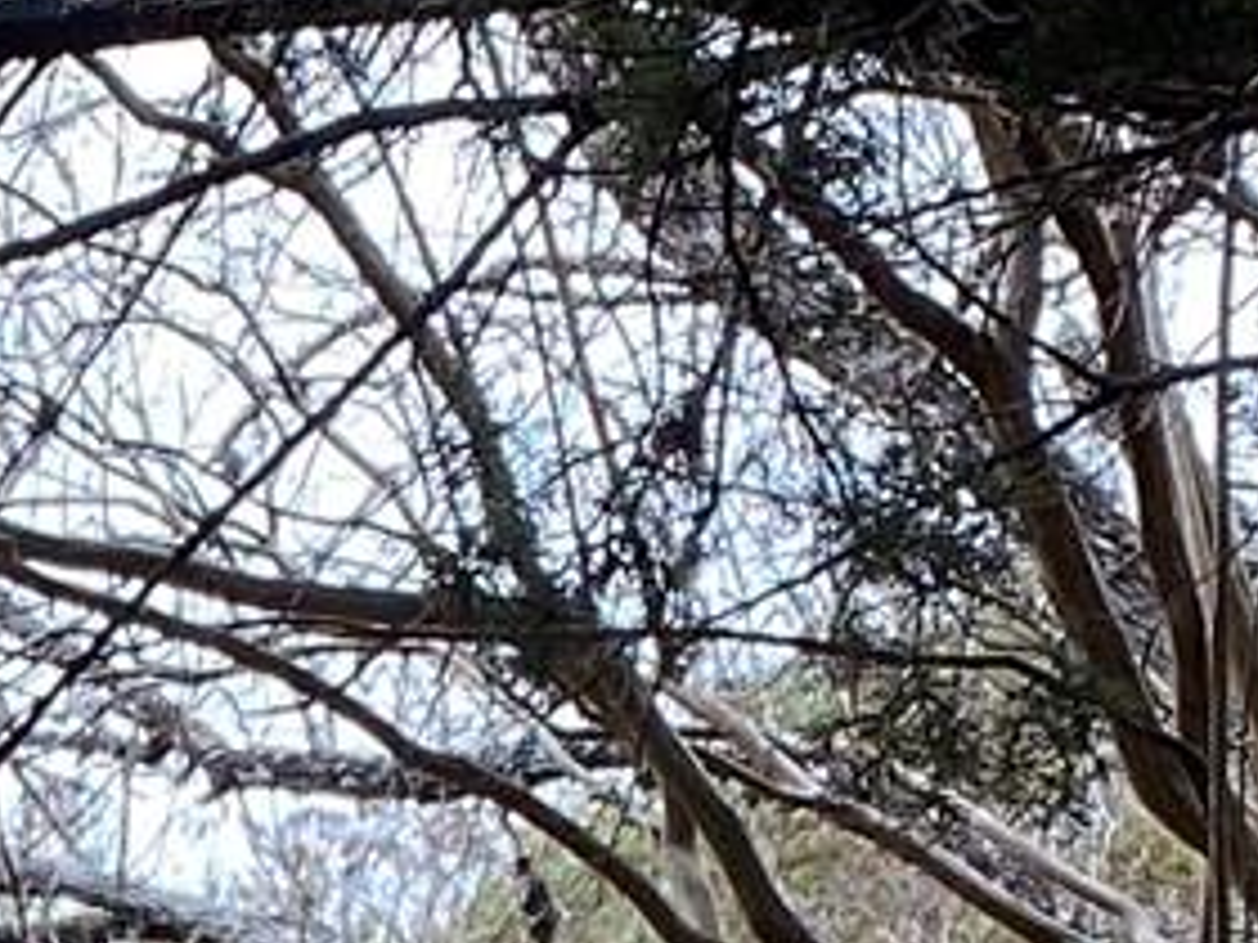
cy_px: 2744
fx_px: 6905
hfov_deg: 10.0
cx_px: -768
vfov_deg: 7.1
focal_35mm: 190
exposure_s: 1/122
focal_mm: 4.25
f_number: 1.8
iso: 64
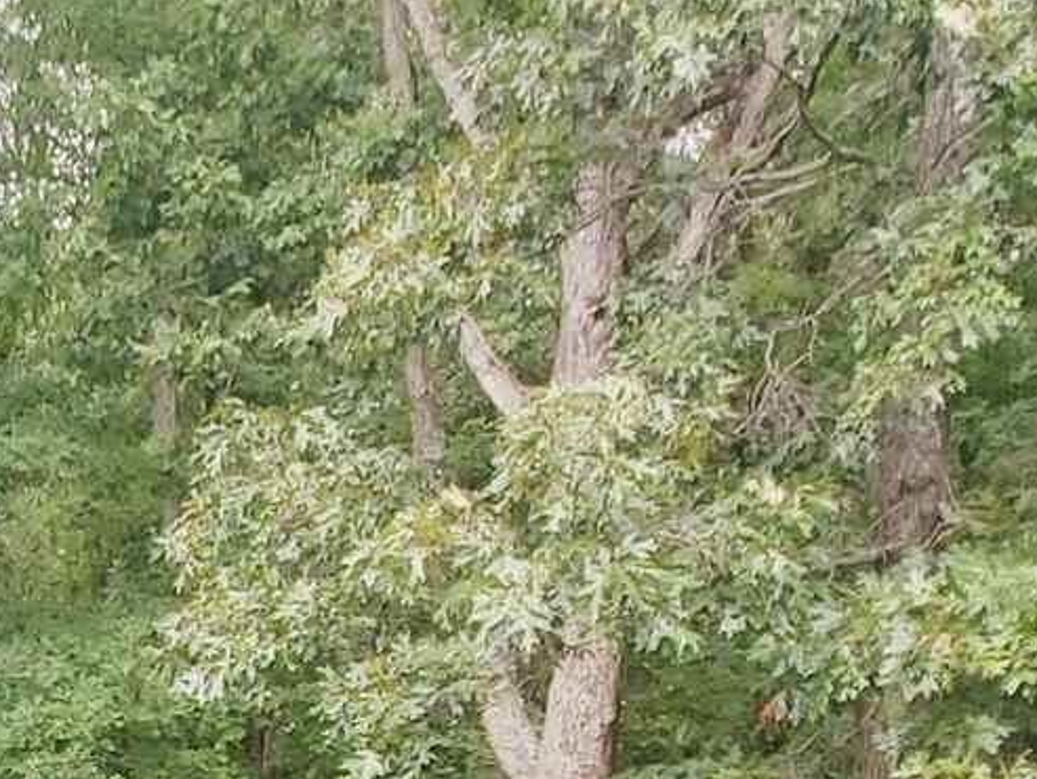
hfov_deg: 21.4
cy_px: 1139
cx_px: -381
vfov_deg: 16.7
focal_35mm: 81
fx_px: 2427
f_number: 2.2
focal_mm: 1.8
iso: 50
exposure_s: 1/178
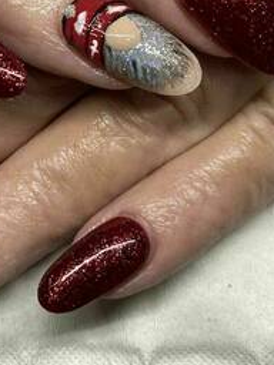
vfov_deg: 30.5
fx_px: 644
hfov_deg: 23.8
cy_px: 50
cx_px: 74
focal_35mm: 61
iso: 32
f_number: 1.8
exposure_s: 1/105
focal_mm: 4.25
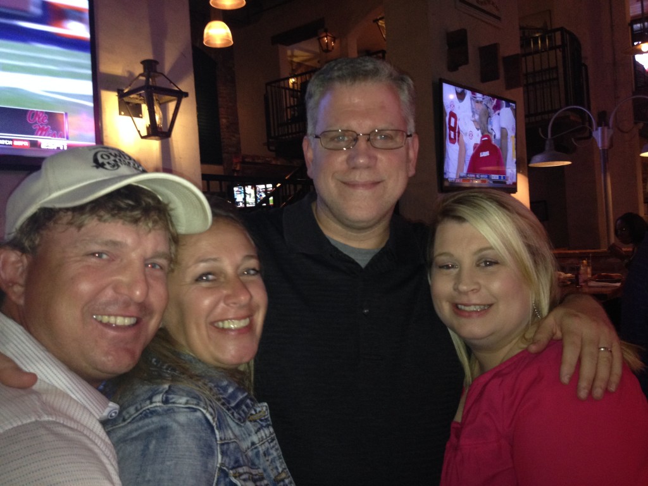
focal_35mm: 35
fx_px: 655
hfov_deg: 52.6
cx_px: 324
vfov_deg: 40.7
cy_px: 243
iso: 160
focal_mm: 4.28
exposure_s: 1/16
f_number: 2.4
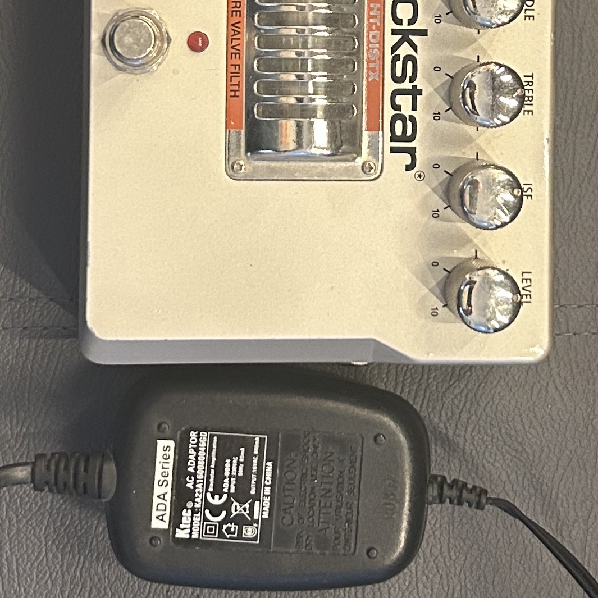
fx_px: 1700
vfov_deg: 19.6
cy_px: 52
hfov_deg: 19.9
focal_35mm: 87
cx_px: 383
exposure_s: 1/33
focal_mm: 5.7
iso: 400
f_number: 1.5
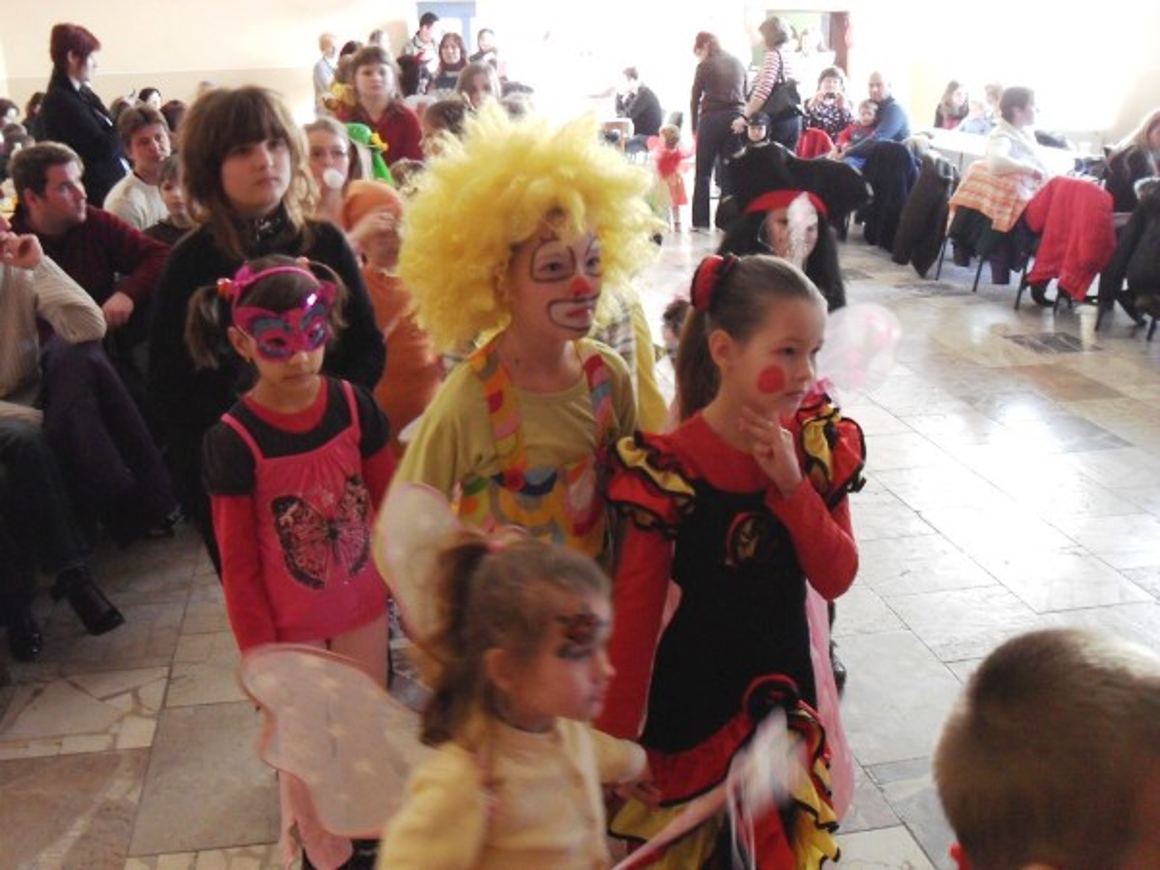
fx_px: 1173
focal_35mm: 35
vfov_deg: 40.7
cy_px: 435
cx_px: 580
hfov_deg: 52.6
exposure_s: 1/15
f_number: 2.8
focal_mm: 6.2
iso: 240
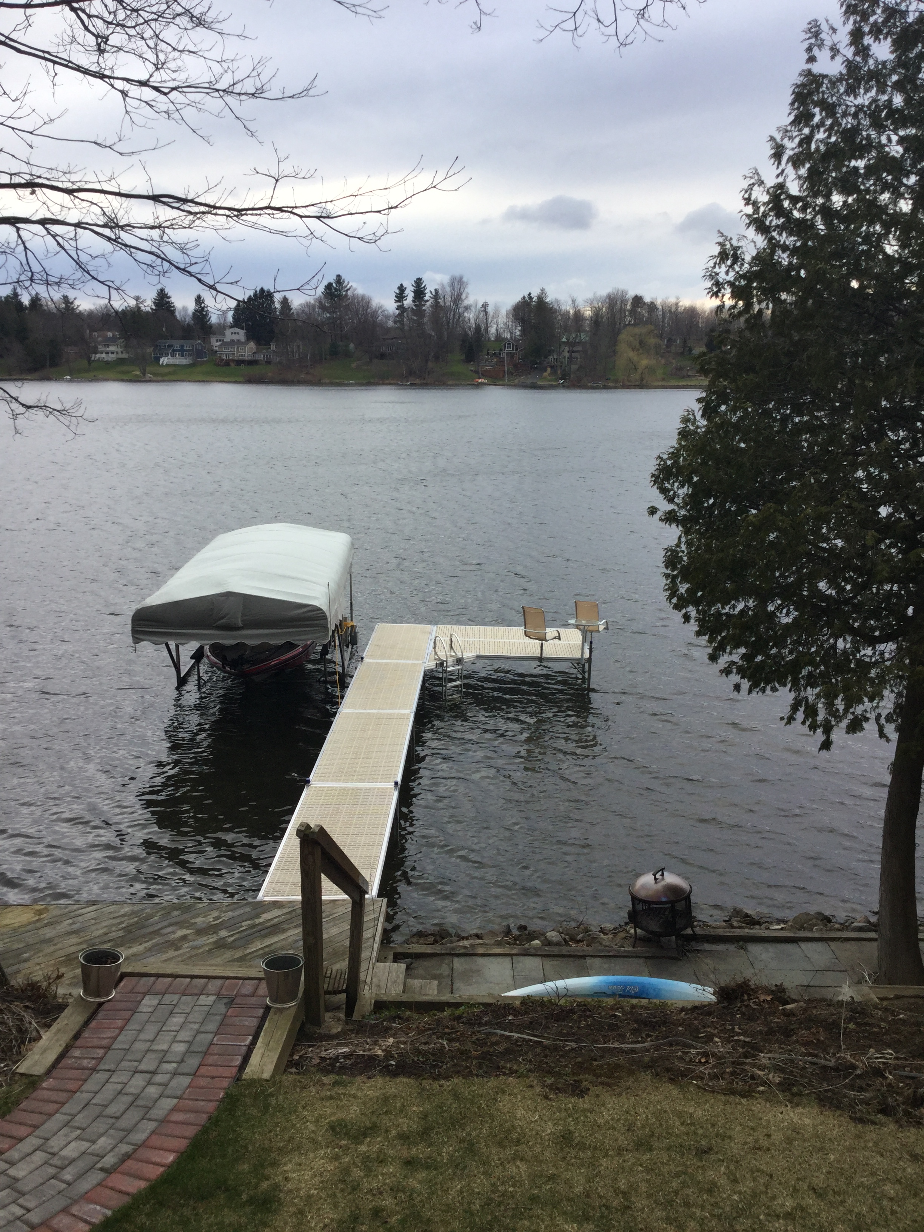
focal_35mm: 31
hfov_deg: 45.4
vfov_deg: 58.4
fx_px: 1103
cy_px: 616
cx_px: 462
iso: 25
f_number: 2.4
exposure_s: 1/375
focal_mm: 3.3
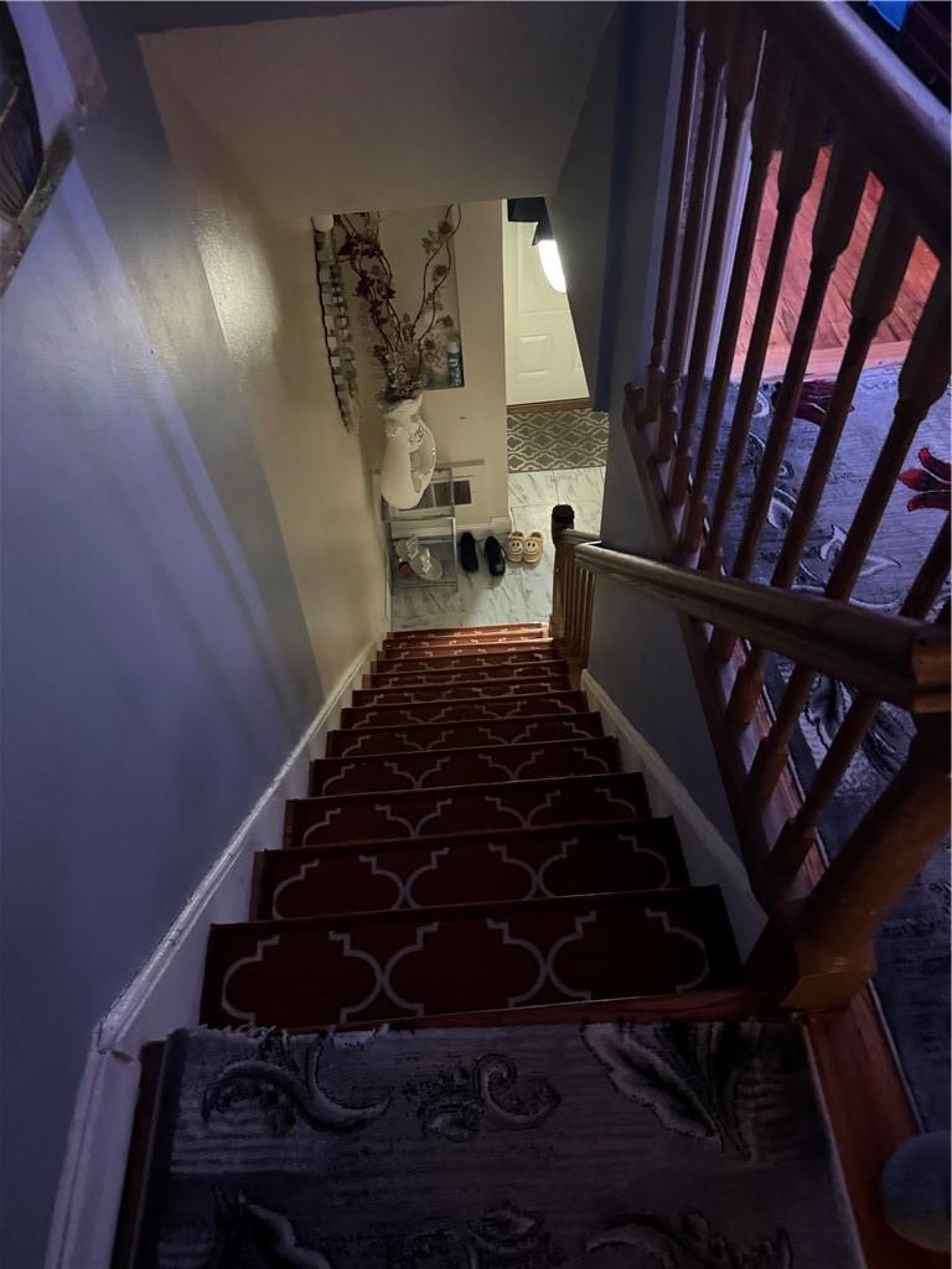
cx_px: 476
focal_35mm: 24
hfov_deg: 56.8
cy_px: 634
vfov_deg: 71.6
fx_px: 880
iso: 1600
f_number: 1.78
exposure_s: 1/30
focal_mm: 6.86
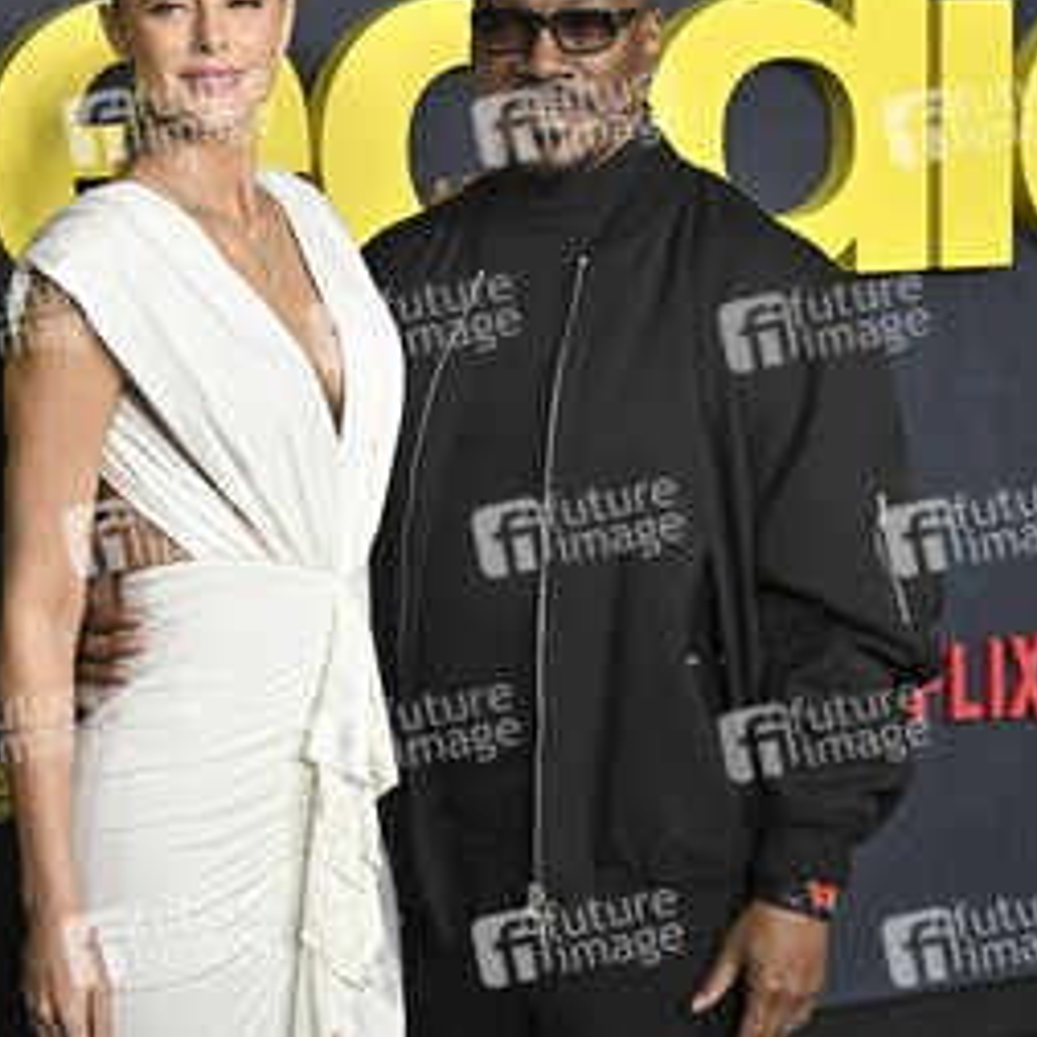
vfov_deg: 18.5
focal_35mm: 94
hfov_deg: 18.5
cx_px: 469
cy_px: 426
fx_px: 3186
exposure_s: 1/320
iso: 2500
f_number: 5.6
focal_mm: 62
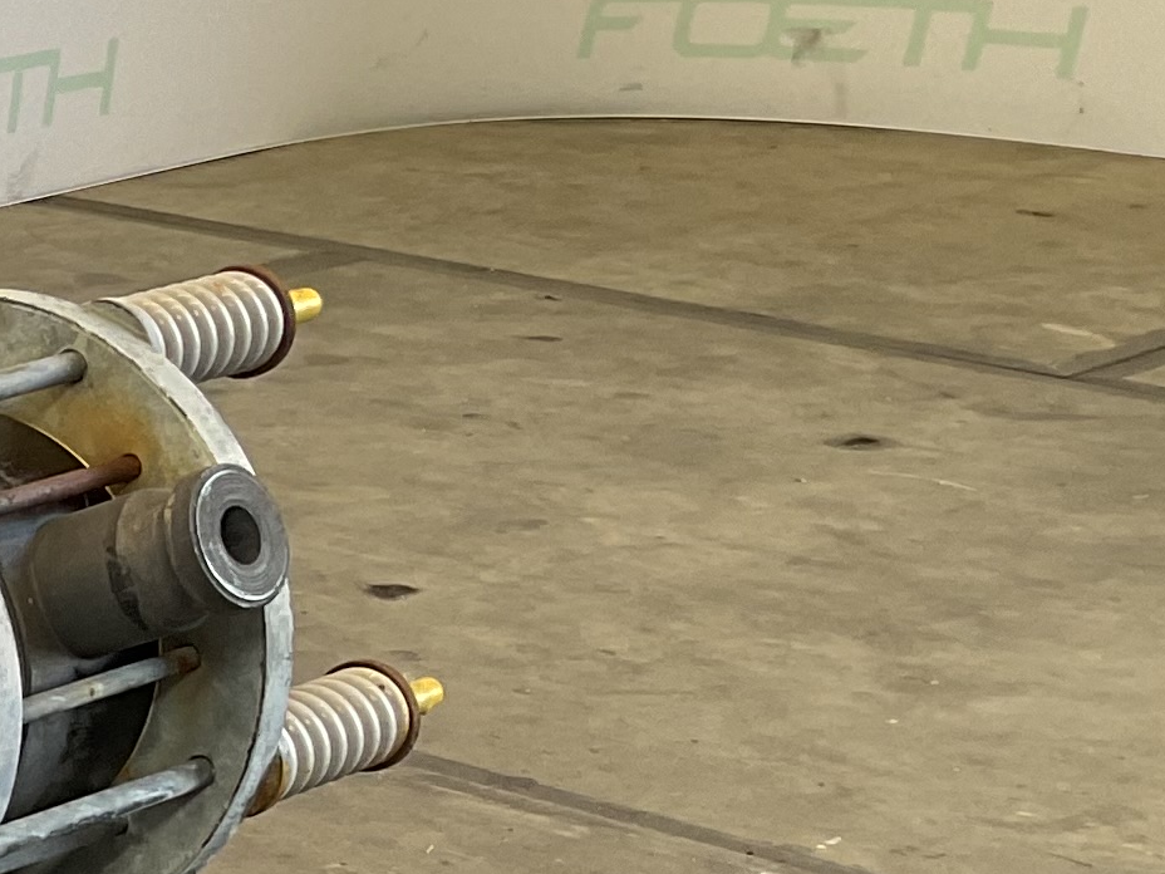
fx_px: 4241
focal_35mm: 126
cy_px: 1037
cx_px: -1338
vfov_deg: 11.5
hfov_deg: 13.0
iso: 32
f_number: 1.8
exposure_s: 1/50
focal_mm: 3
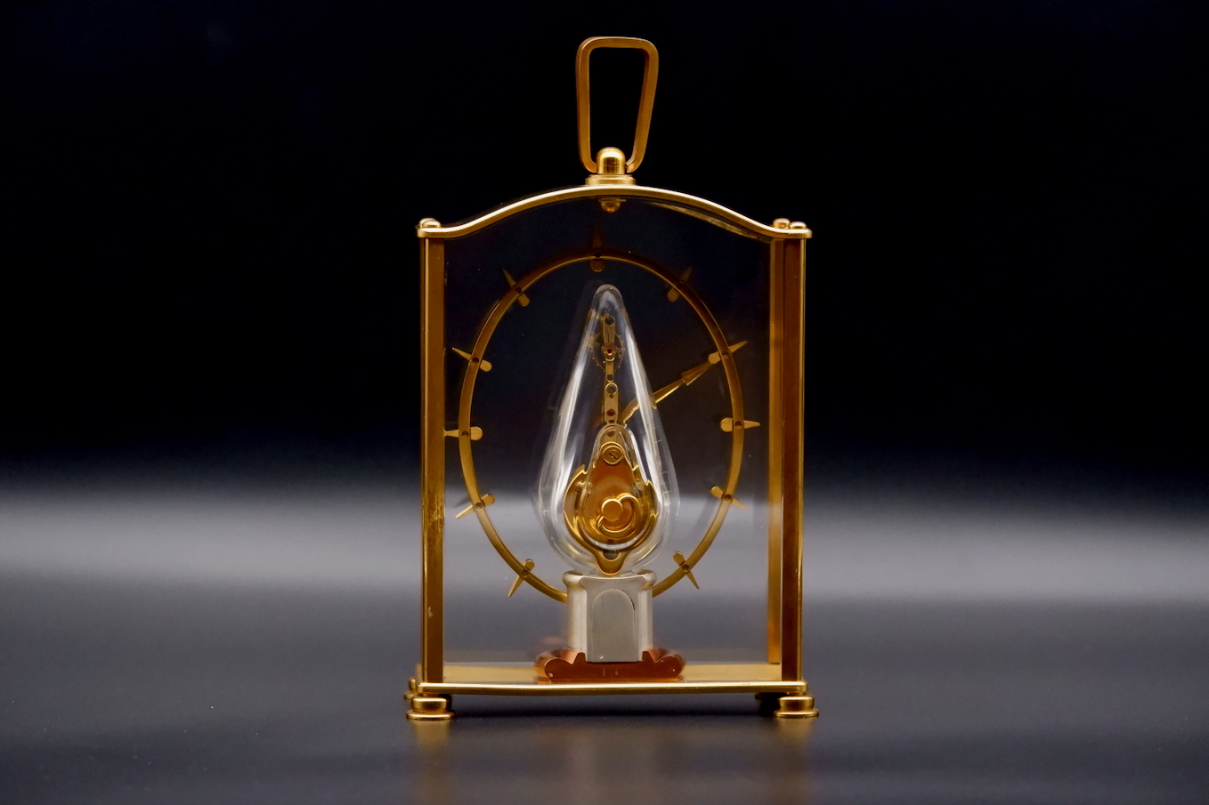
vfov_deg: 13.0
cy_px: 402
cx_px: 604
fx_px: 3526
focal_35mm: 105
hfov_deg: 19.5
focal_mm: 70.5
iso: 6400
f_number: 4.5
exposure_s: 1/4000
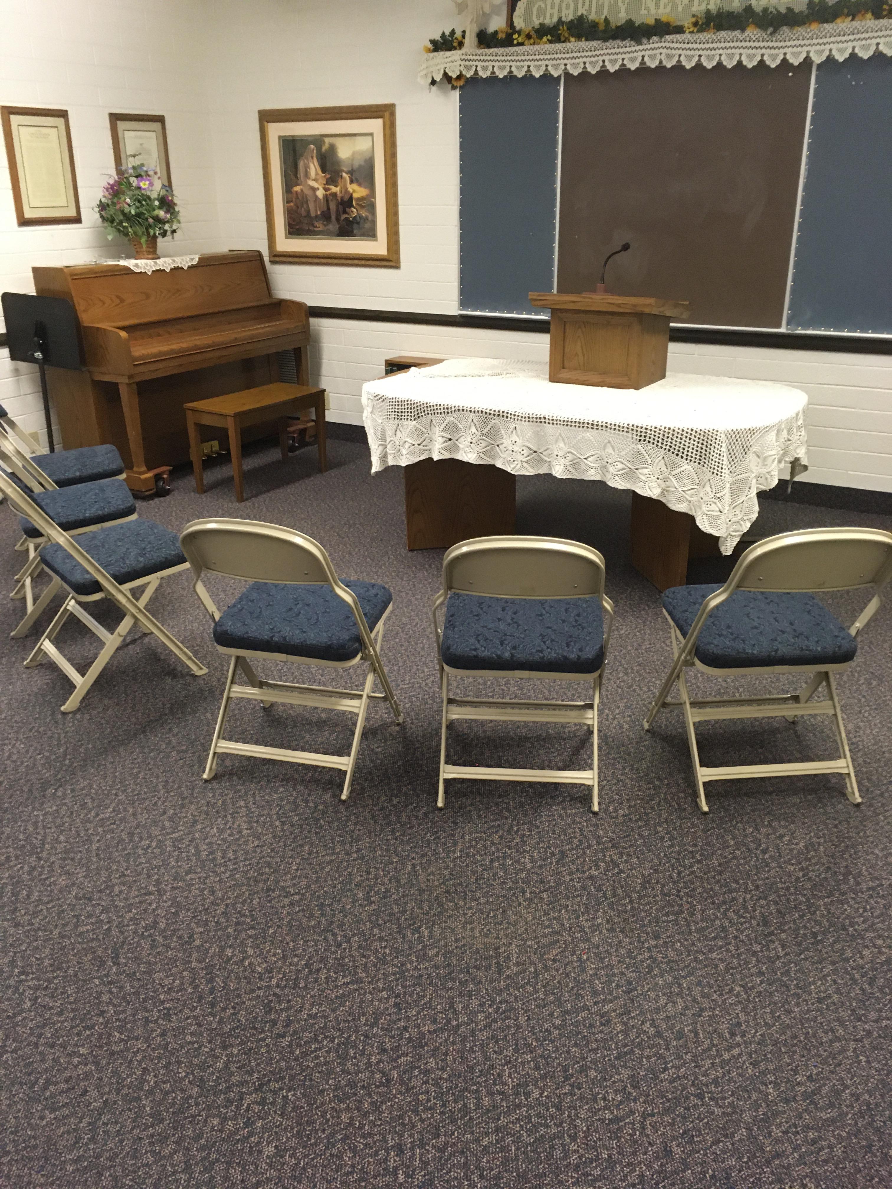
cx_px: 446
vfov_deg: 61.7
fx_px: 996
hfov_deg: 48.2
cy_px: 594
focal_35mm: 29
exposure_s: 1/30
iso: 200
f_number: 2.2
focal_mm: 4.15
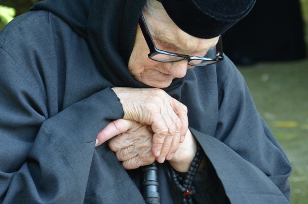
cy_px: 86
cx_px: 152
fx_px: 2500
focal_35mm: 293
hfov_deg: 7.0
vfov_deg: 4.7
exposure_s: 1/125
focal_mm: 105
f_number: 5.6
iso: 900
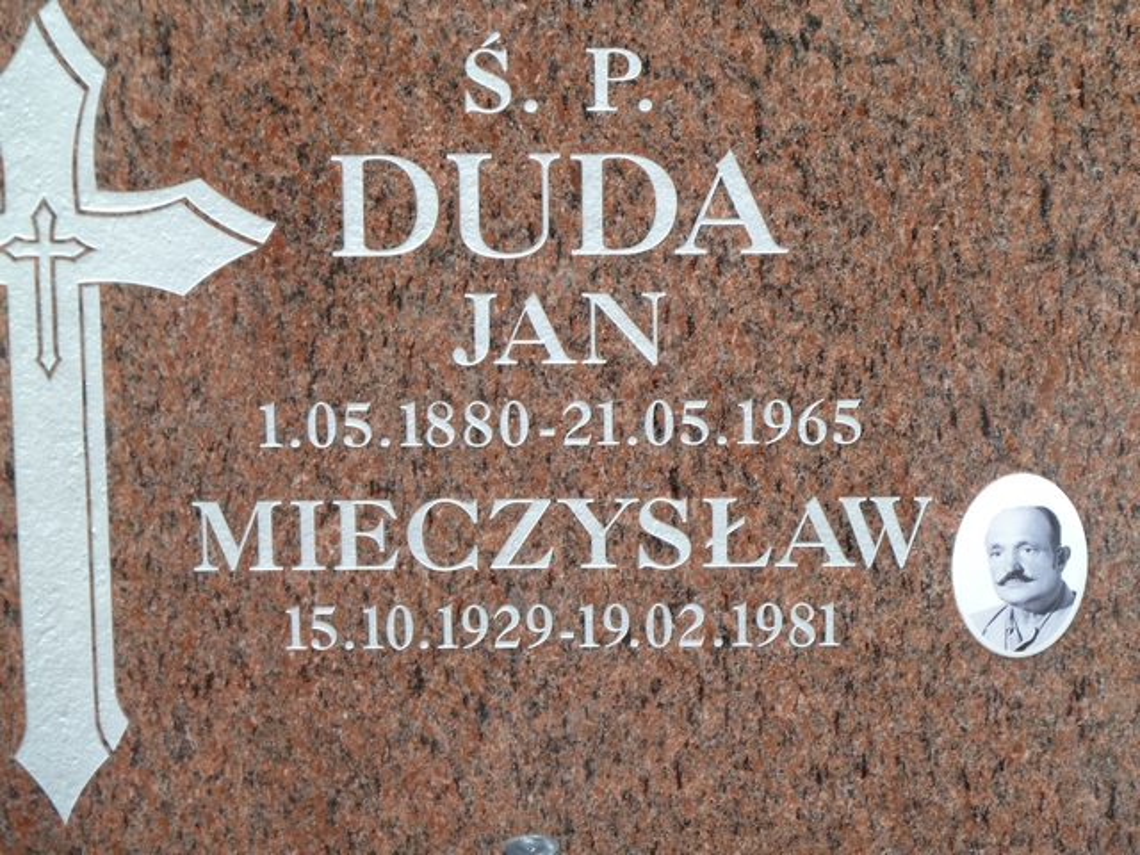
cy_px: 428
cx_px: 570
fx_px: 5203
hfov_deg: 12.5
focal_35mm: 158
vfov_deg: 9.4
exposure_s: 1/80
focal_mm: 25.9
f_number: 4.5
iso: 80
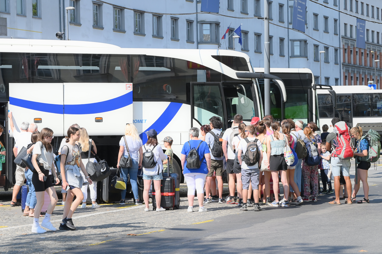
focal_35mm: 110
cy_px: 127
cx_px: 191
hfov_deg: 18.6
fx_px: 1166
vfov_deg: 12.4
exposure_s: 1/640
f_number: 13
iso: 1250
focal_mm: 110
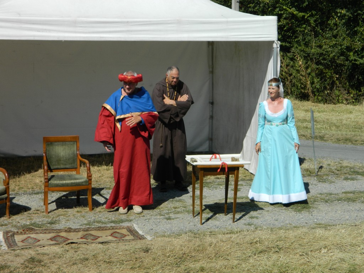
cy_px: 136
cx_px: 182
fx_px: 883
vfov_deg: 17.6
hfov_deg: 23.3
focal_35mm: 84
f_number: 11.9
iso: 80
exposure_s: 1/160
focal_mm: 15.1
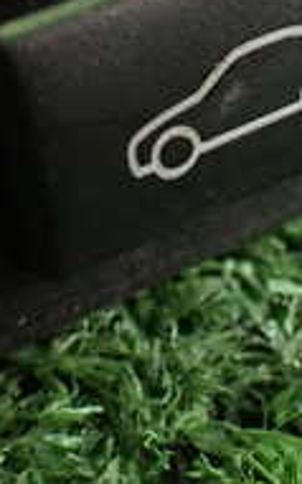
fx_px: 1320
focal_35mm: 100
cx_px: 211
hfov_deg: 13.0
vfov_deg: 20.3
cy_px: 28
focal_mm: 5.4
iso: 800
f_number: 2.3
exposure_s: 1/60
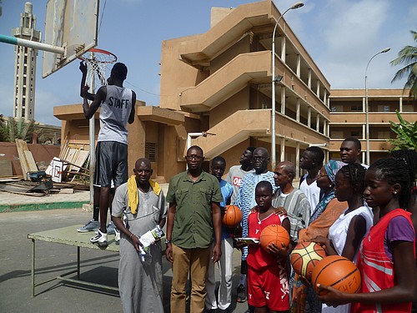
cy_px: 156
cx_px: 208
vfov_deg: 49.7
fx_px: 337
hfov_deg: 63.4
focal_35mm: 28
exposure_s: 1/200
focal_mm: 5
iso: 80
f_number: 9
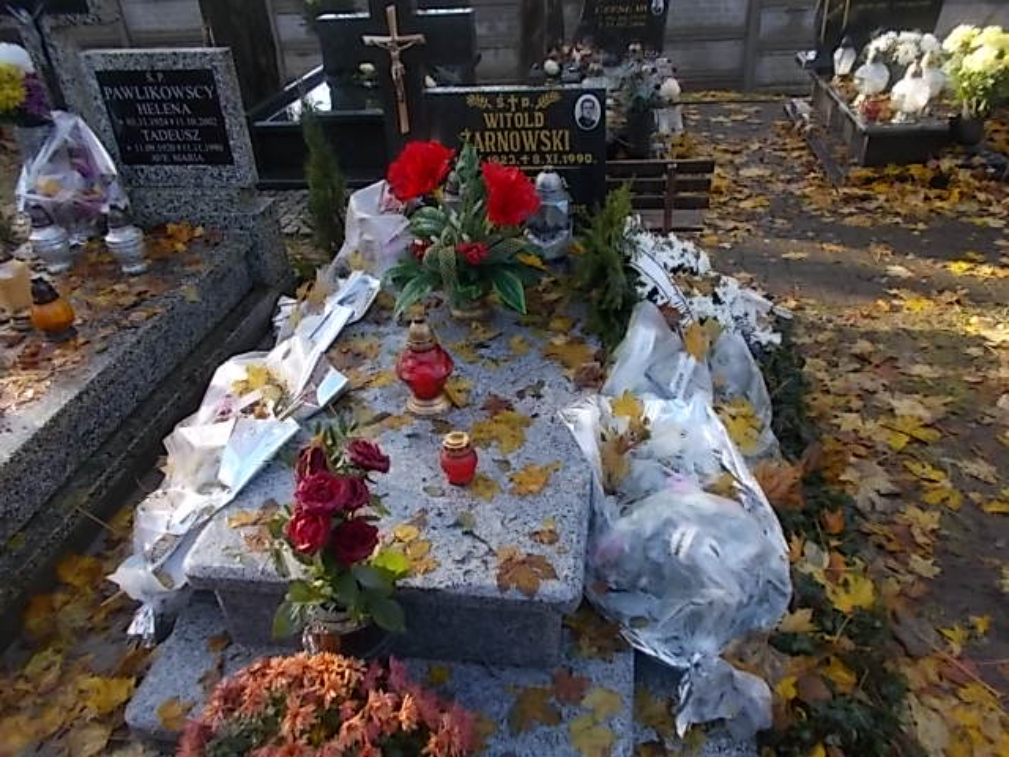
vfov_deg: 53.1
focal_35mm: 26
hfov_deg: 67.3
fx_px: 758
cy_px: 378
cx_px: 504
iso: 80
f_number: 3.2
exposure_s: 1/100
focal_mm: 4.6
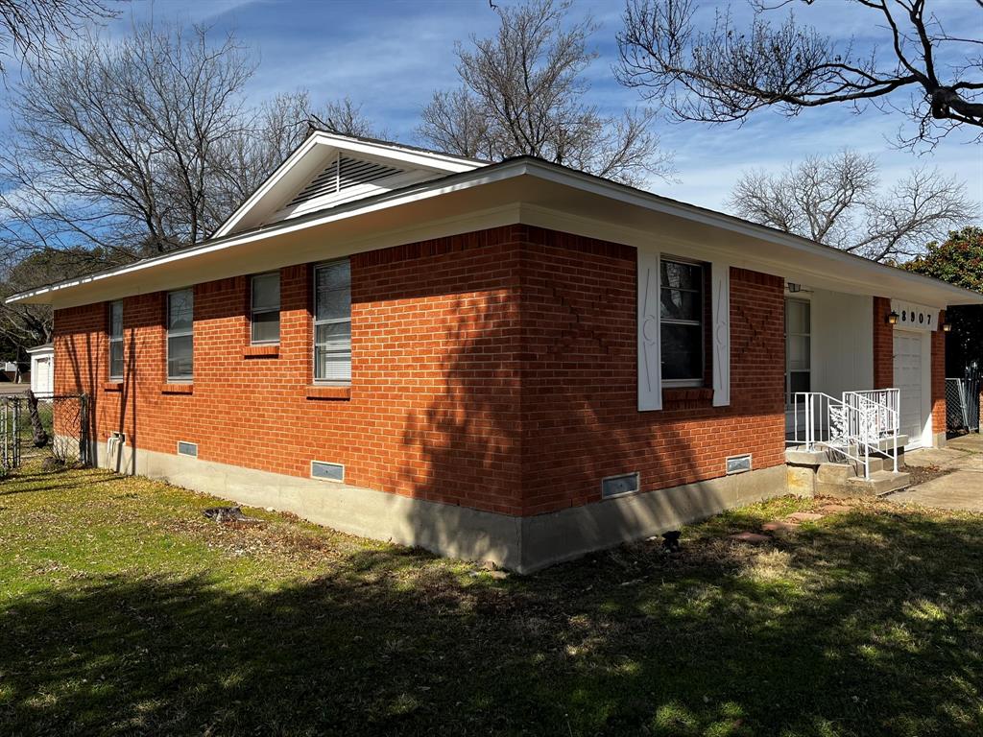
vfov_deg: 53.1
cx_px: 492
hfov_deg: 67.3
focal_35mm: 26
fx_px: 738
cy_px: 368
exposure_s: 1/3215
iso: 50
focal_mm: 5.1
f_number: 1.6
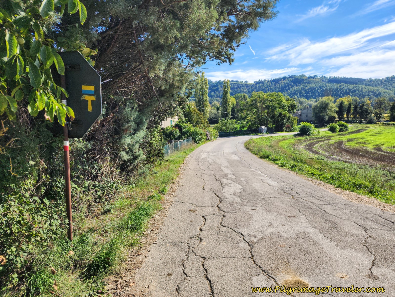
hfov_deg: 73.9
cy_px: 148
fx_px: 262
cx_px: 198
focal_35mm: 23
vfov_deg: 58.9
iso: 12
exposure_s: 1/876
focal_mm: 6.4
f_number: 1.8
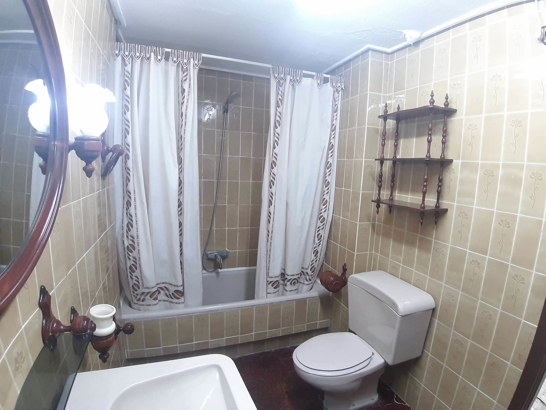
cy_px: 205
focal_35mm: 18
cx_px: 273
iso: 250
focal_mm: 1.87
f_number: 2.4
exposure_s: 1/25
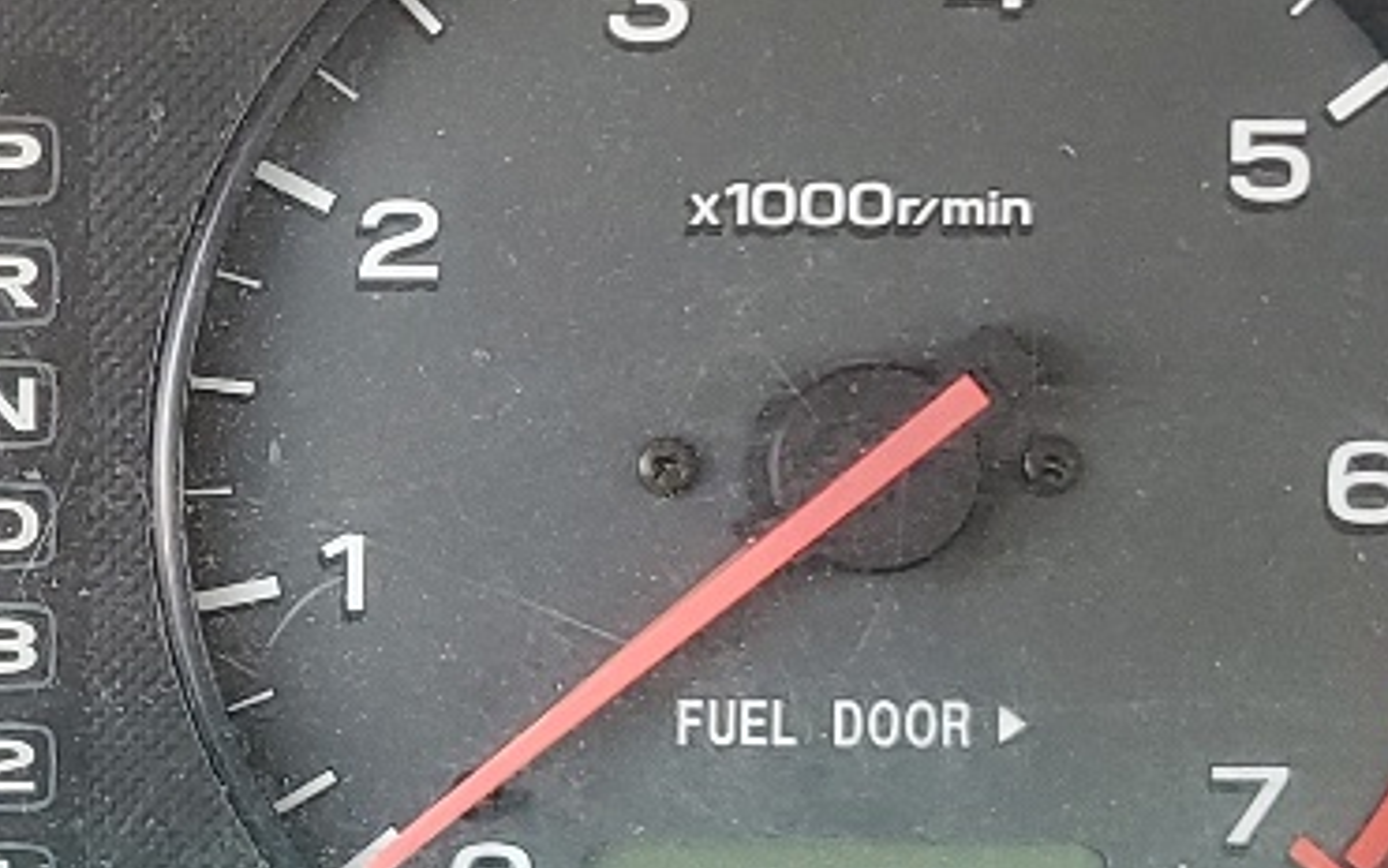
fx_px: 4502
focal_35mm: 119
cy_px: 703
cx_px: -183
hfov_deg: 16.9
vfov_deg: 11.0
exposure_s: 1/120
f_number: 1.5
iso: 58
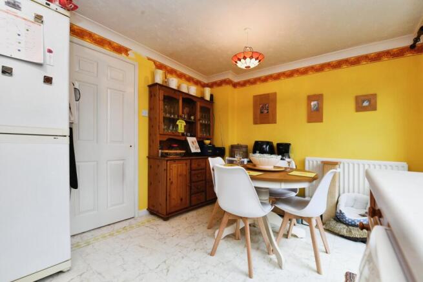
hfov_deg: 100.4
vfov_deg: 77.4
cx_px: 212
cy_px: 141
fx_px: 176
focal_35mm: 15
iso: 800
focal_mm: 15
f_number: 8
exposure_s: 1/60
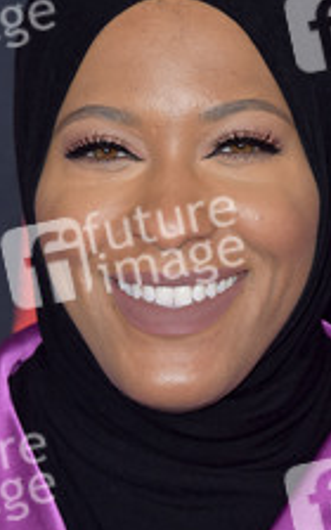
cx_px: 193
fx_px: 6582
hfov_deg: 2.9
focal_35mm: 456
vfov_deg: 4.6
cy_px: 371
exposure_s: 1/250
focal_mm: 250
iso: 400
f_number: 7.1
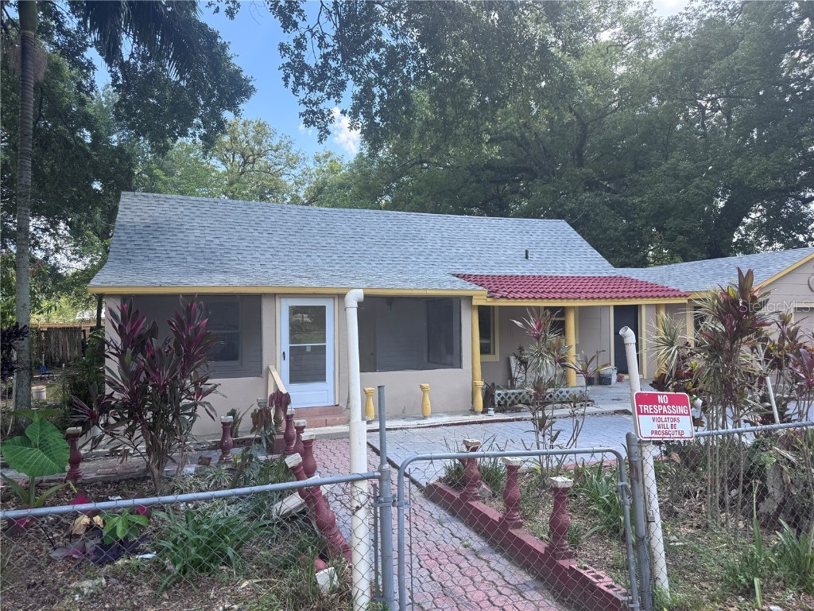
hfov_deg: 71.6
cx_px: 407
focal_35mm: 24
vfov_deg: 56.8
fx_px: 564
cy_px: 306
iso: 80
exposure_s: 1/1042
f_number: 1.78
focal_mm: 6.76
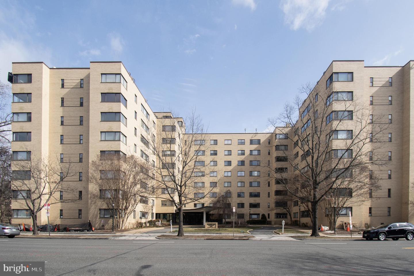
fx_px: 172
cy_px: 138
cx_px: 207
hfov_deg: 100.4
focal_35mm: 15
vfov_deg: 77.2
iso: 200
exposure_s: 1/500
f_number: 8
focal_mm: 10
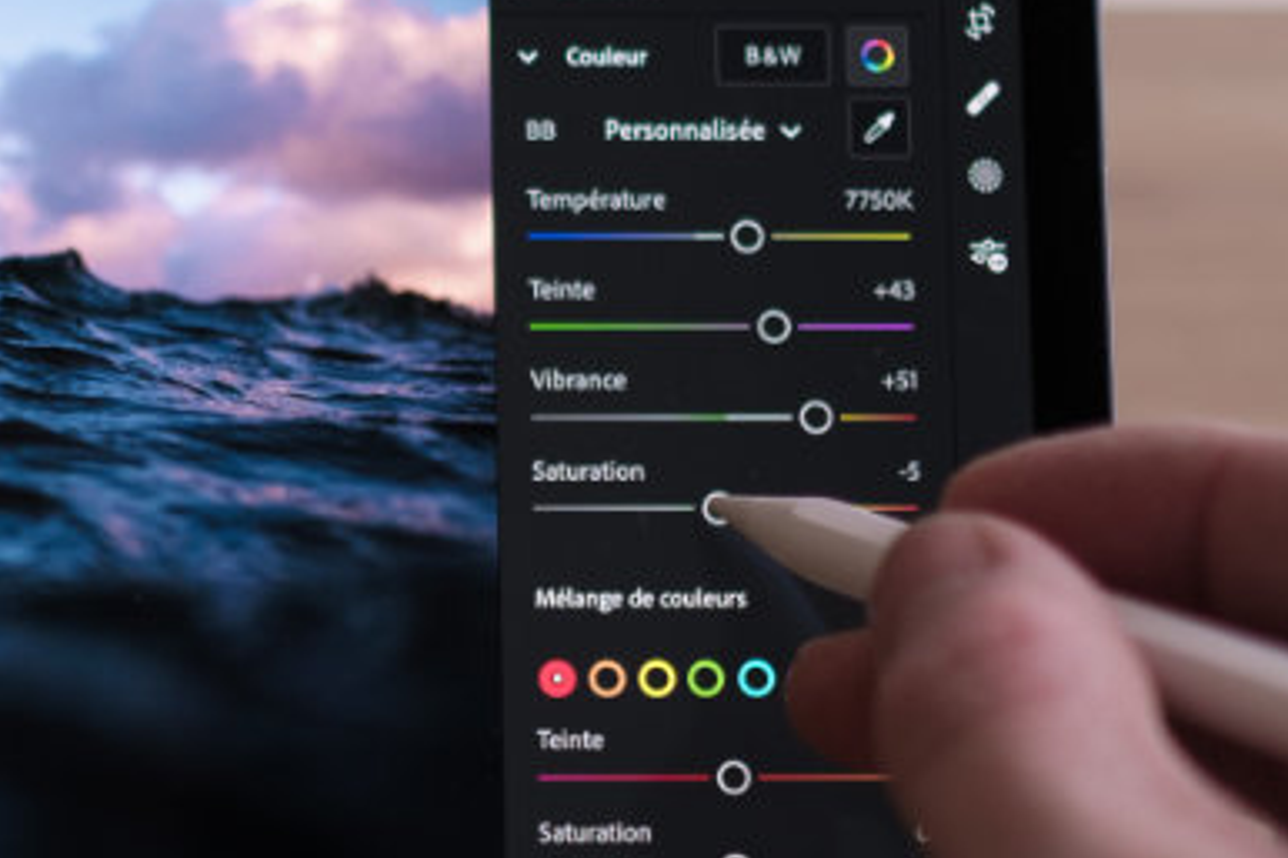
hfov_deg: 17.1
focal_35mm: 116
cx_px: -110
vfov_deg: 11.8
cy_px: 549
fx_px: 4148
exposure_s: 1/70
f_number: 1.6
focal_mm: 23
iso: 320
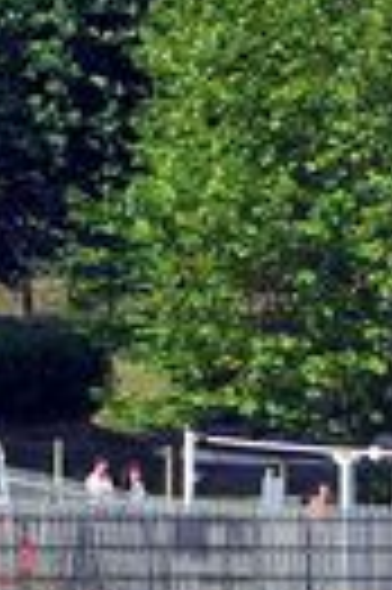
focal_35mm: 1147
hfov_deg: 1.2
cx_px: 874
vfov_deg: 1.8
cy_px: 777
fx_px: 18784
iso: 250
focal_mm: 125
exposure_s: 1/400
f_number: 10
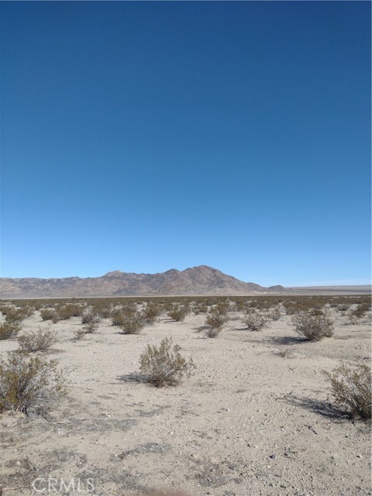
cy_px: 248
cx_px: 186
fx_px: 387
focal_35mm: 27
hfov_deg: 51.4
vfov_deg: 65.3
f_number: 1.7
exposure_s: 1/3065
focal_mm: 4.71
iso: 100
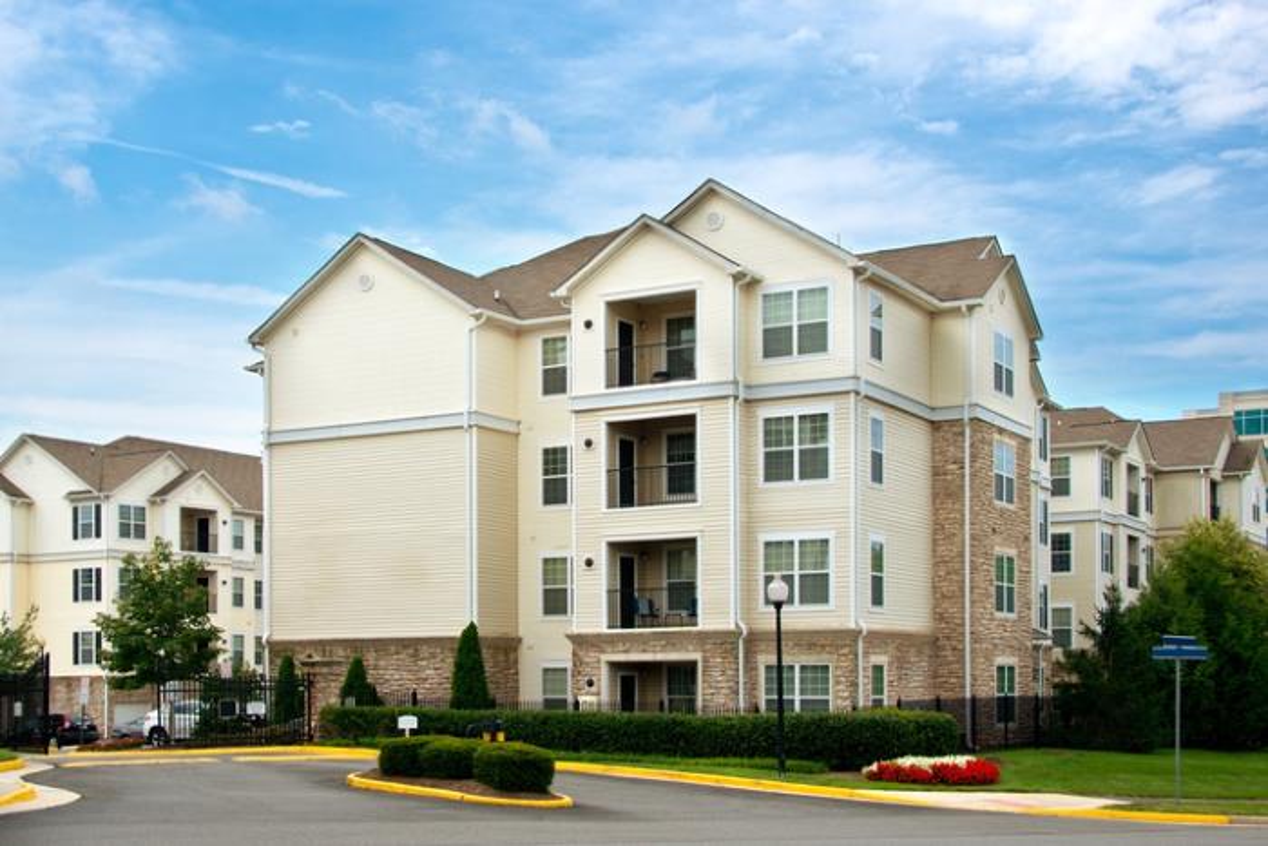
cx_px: 634
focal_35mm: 36
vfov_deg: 36.9
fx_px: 1268
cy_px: 423
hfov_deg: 53.1
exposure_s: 1/320
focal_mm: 36
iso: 250
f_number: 13
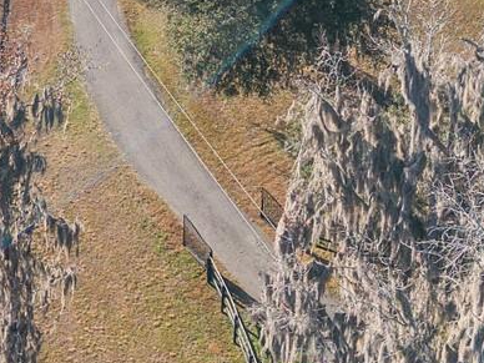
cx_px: 37
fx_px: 1384
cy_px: -217
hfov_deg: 19.4
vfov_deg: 13.8
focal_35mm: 99
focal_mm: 8.67
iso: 350
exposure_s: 1/4000
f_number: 1.8
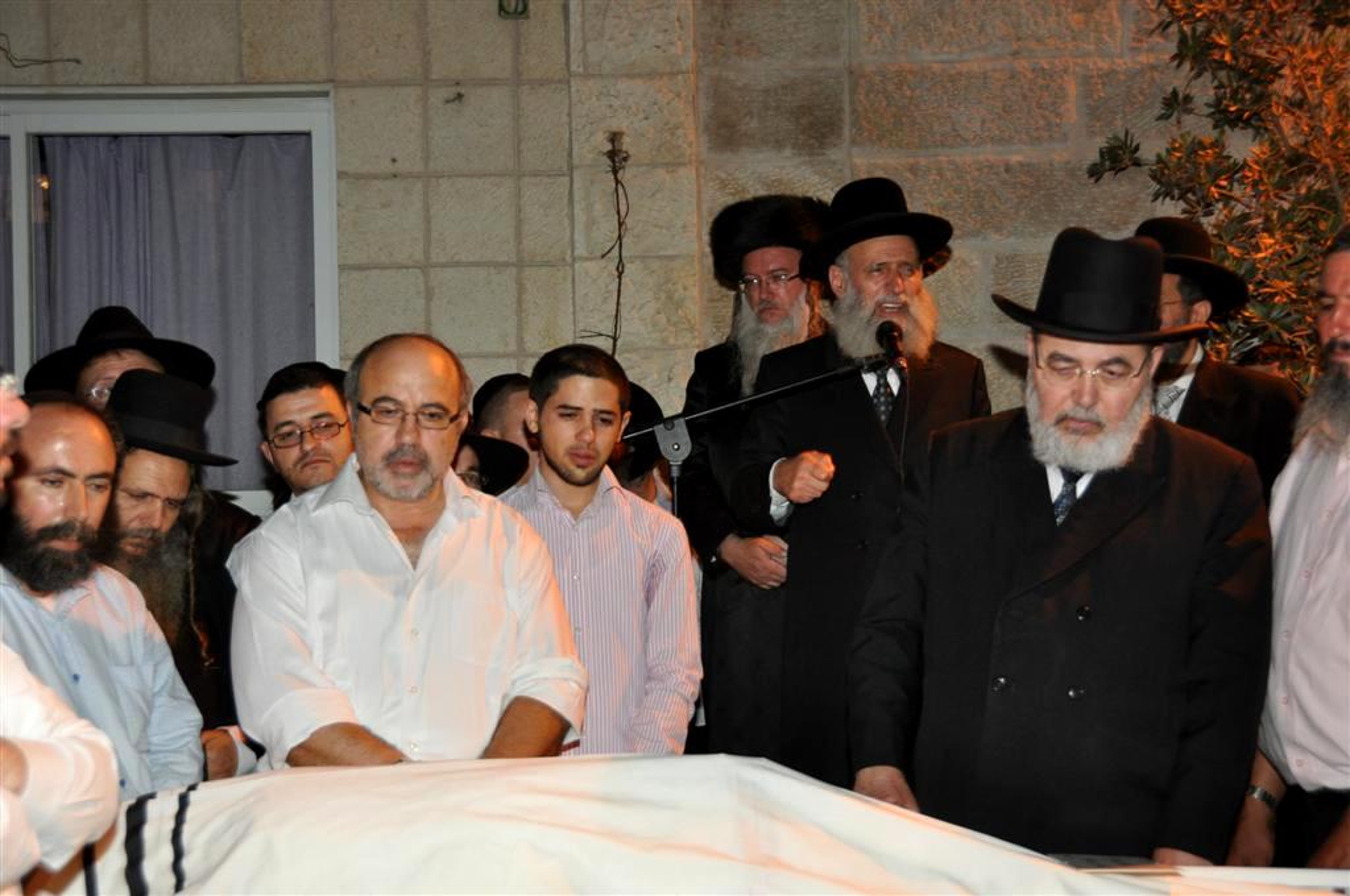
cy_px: 448
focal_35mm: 51
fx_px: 1910
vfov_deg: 26.4
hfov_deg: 38.9
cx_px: 675
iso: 800
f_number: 4.2
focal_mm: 34
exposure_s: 1/60
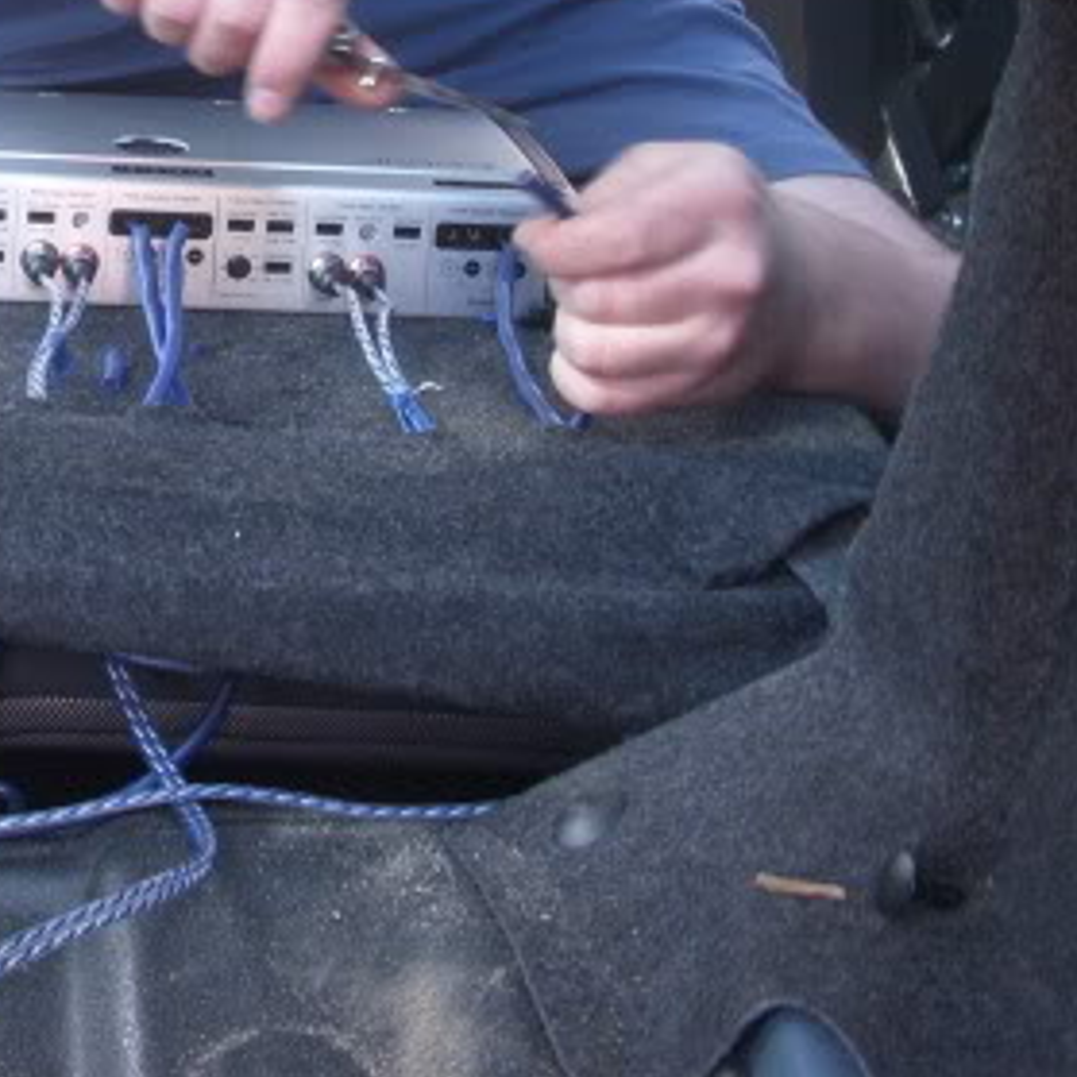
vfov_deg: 22.2
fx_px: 2710
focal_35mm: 77
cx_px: 4
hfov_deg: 21.7
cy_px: 220
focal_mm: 6.3
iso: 200
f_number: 3.3
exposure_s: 1/25
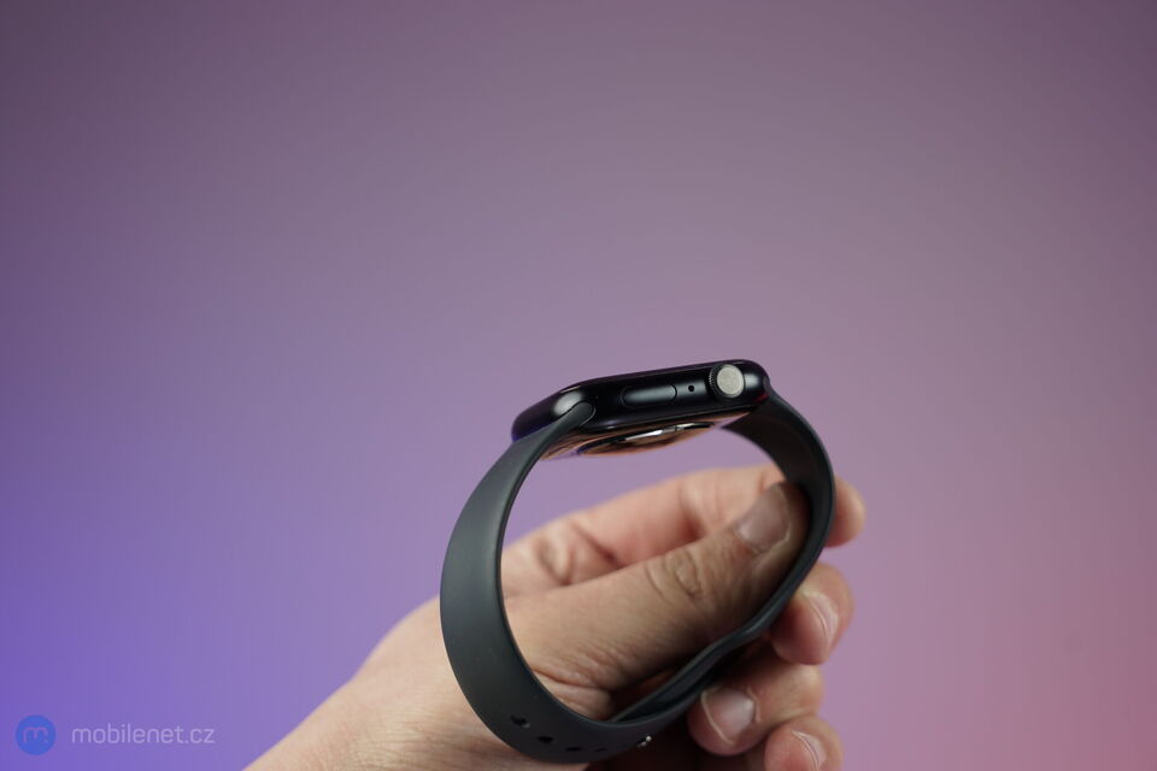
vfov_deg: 28.6
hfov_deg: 41.9
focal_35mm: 47
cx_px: 578
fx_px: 1510
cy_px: 386
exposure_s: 1/50
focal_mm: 47
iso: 125
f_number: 4
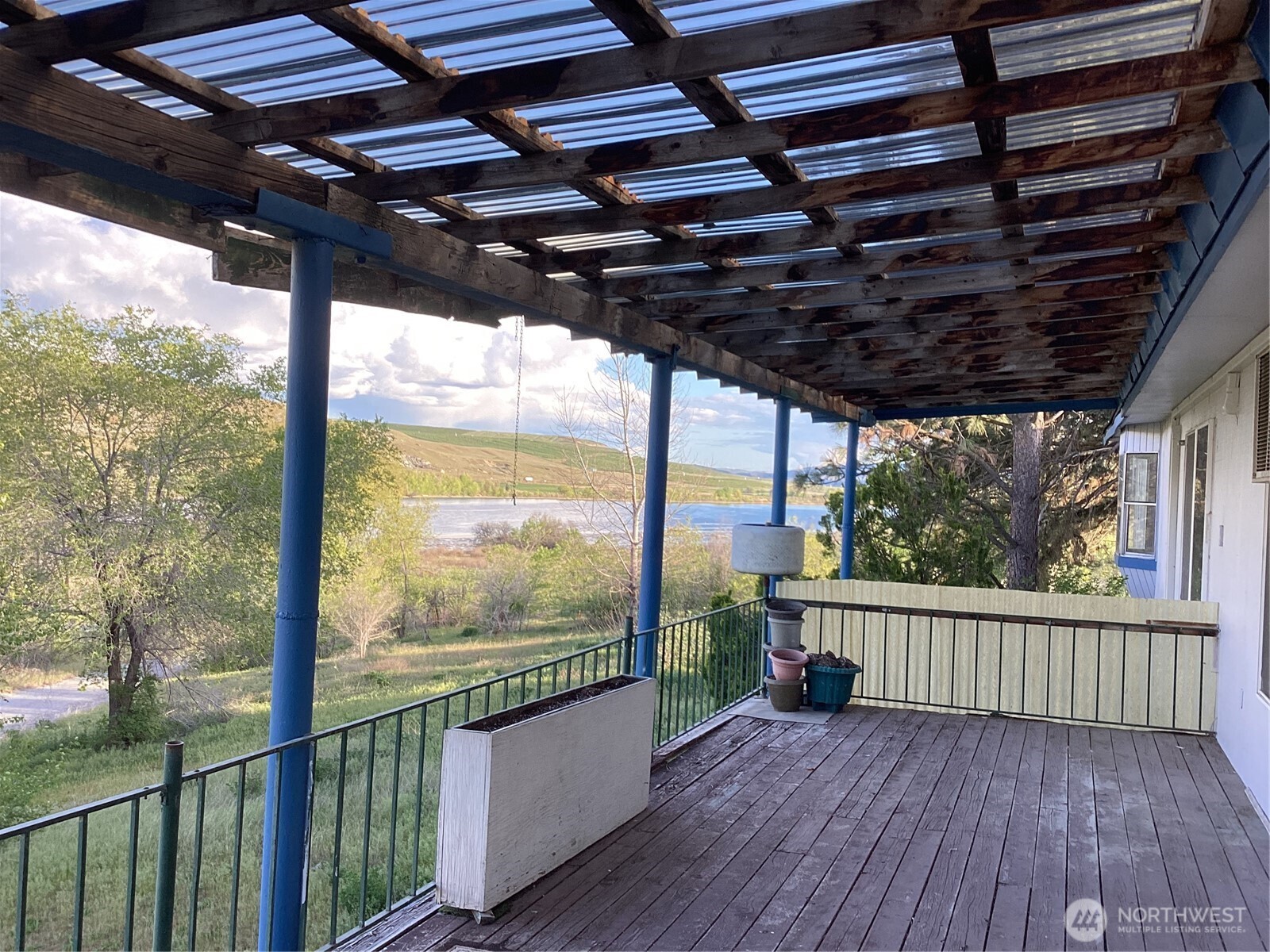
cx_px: 635
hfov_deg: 58.4
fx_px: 1137
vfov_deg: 45.4
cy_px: 476
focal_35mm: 31
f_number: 2.4
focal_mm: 3.3
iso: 25
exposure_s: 1/128
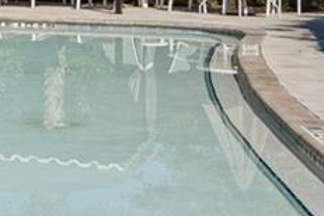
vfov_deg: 10.1
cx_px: -374
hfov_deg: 12.9
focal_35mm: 133
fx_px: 1197
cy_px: -74
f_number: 8
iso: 200
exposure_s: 1/800
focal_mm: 30
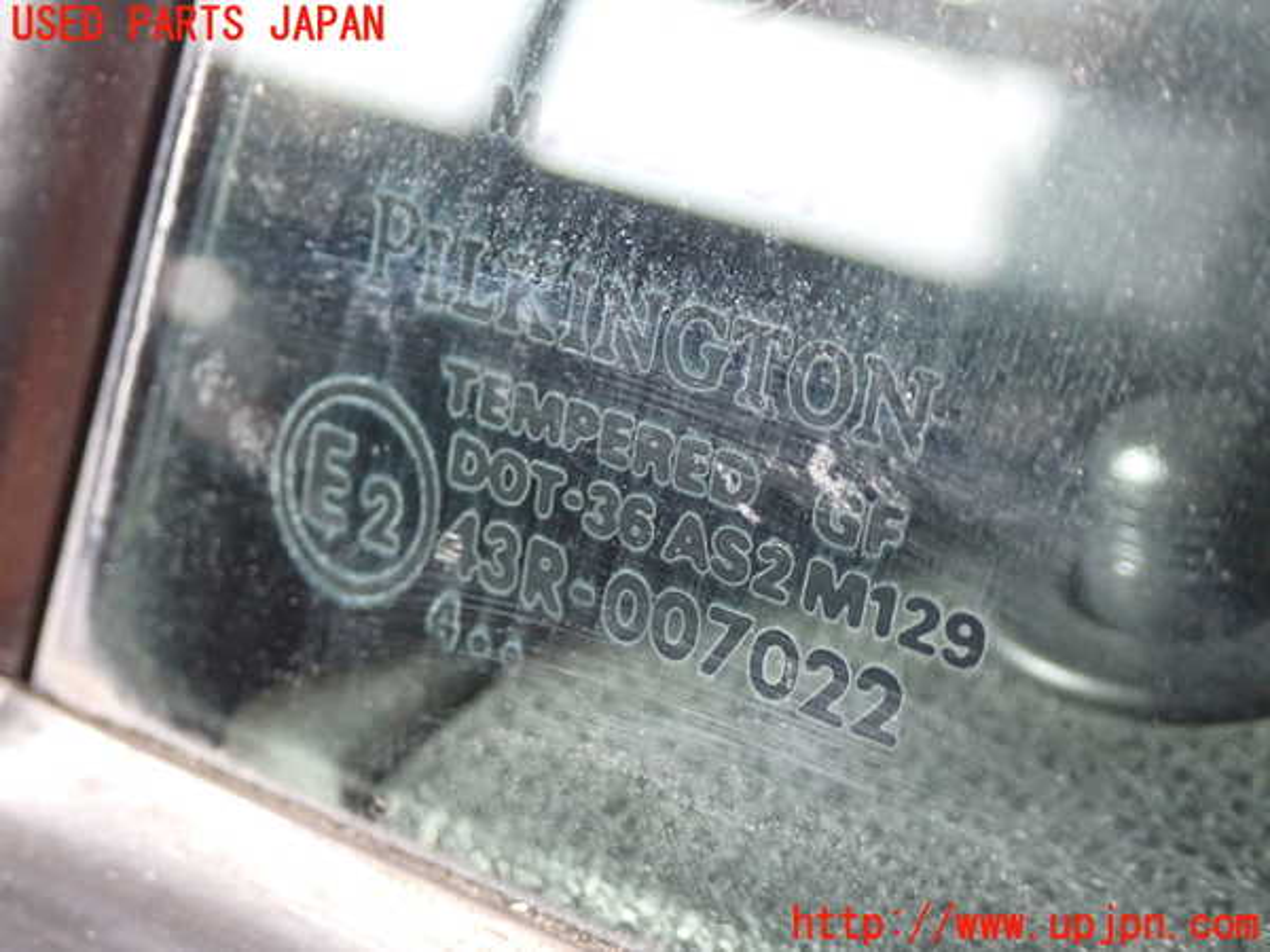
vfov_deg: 23.7
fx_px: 2275
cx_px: 635
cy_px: 476
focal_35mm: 62
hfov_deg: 31.2
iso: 640
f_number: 3.6
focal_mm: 11.09
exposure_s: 1/60
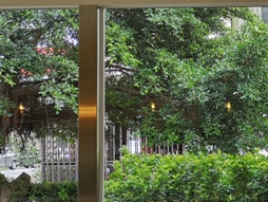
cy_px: 112
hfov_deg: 21.6
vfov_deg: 17.4
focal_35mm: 85
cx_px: 310
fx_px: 659
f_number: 1.8
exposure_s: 1/261
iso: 50
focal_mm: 3.95
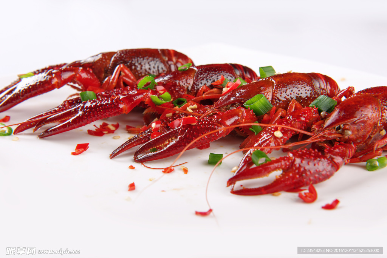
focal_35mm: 50
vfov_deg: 27.0
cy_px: 129
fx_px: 538
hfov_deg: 39.6
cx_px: 194
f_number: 10
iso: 64
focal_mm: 50
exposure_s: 1/250
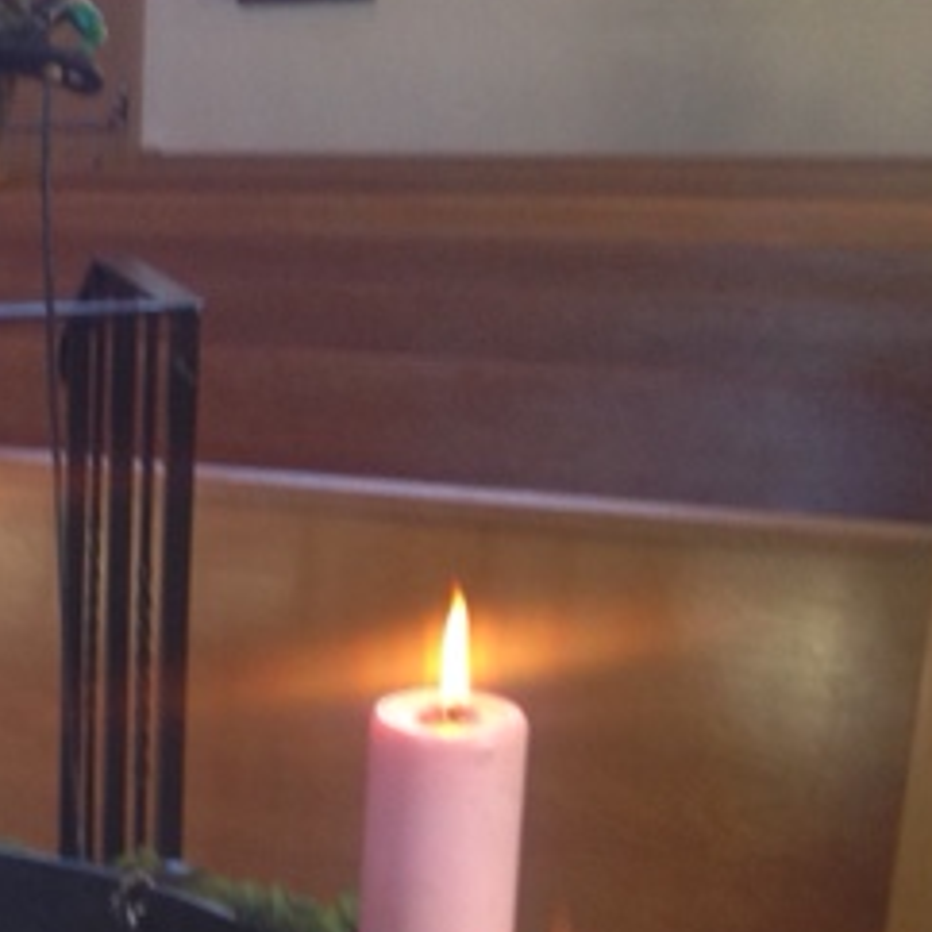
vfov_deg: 22.0
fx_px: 2345
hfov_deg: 20.9
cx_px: -204
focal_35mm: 77
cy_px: 805
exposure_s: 1/20
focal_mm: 4.12
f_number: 2.4
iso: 100
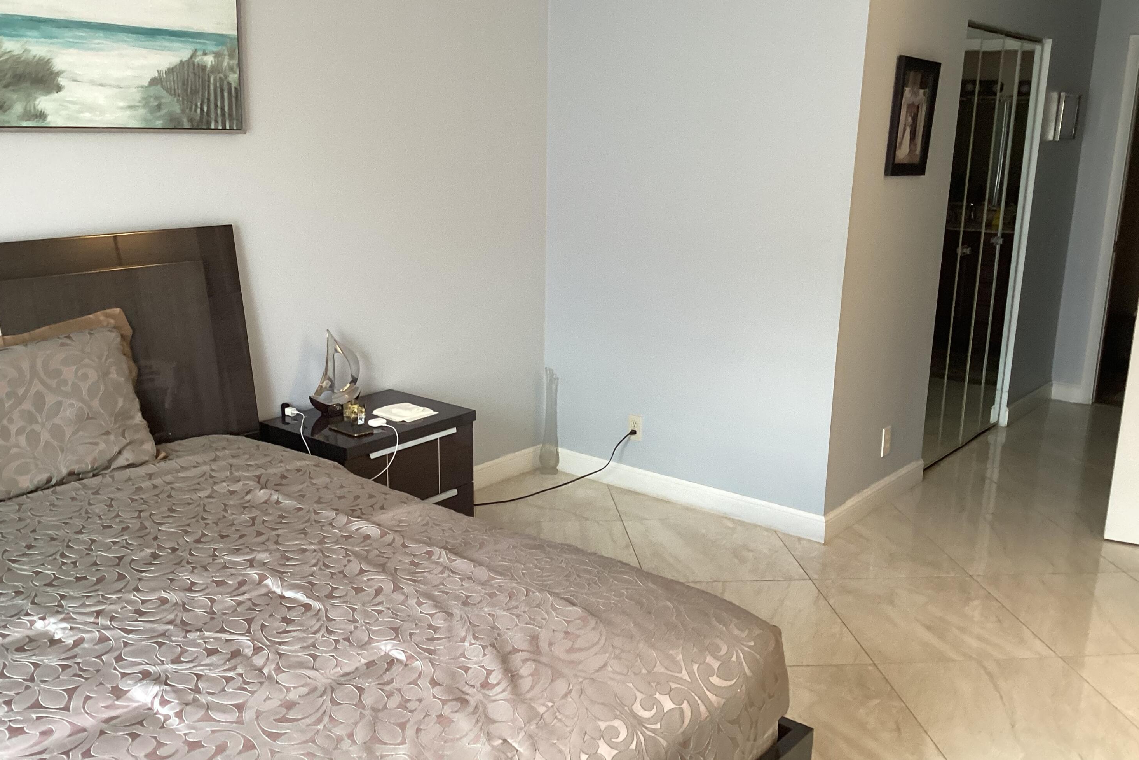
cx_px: 574
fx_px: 1044
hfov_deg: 57.2
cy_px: 380
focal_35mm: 33
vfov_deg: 40.0
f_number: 2.4
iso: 200
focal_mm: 3.3
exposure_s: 1/60
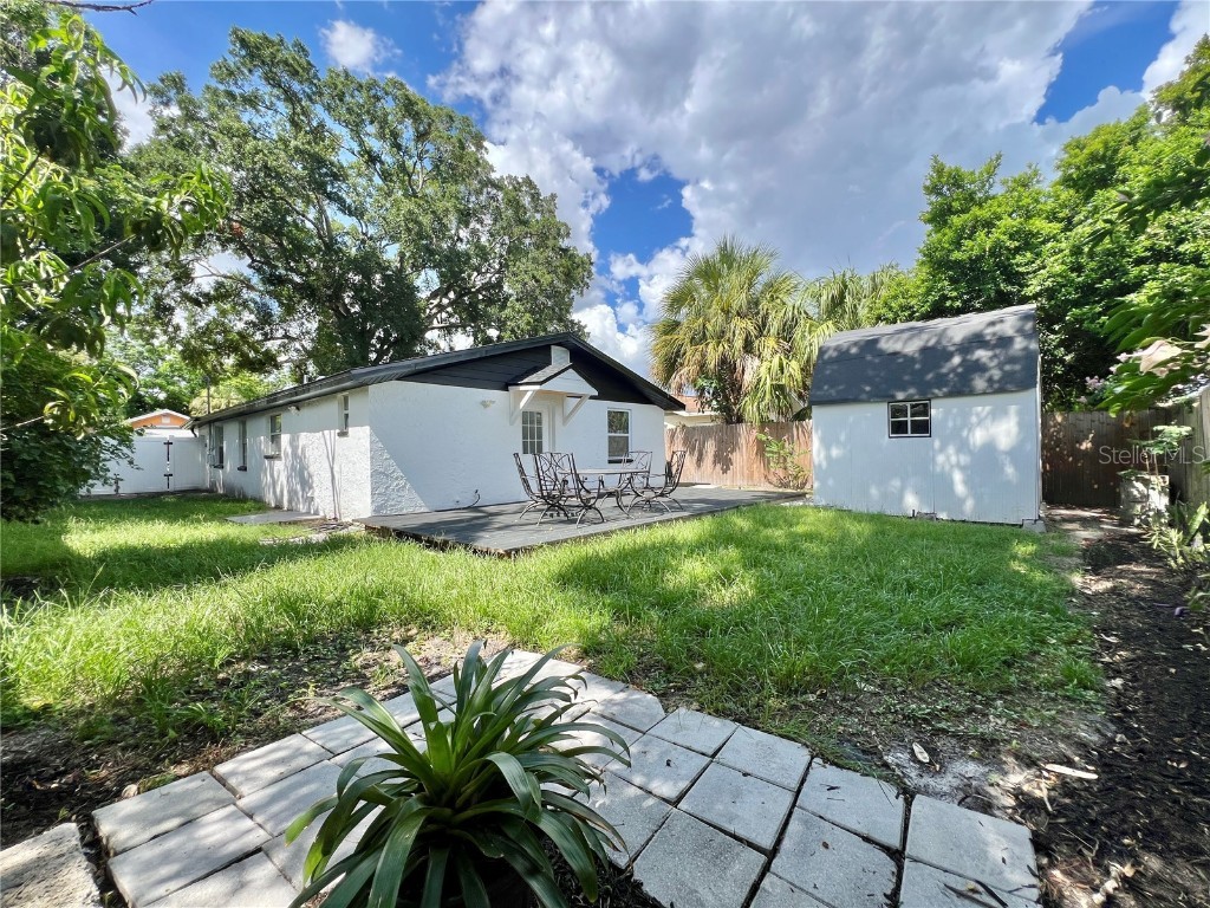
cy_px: 454
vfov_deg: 89.9
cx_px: 605
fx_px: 454
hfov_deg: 106.2
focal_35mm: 13
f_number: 1.8
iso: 32
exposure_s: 1/803
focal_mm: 1.57
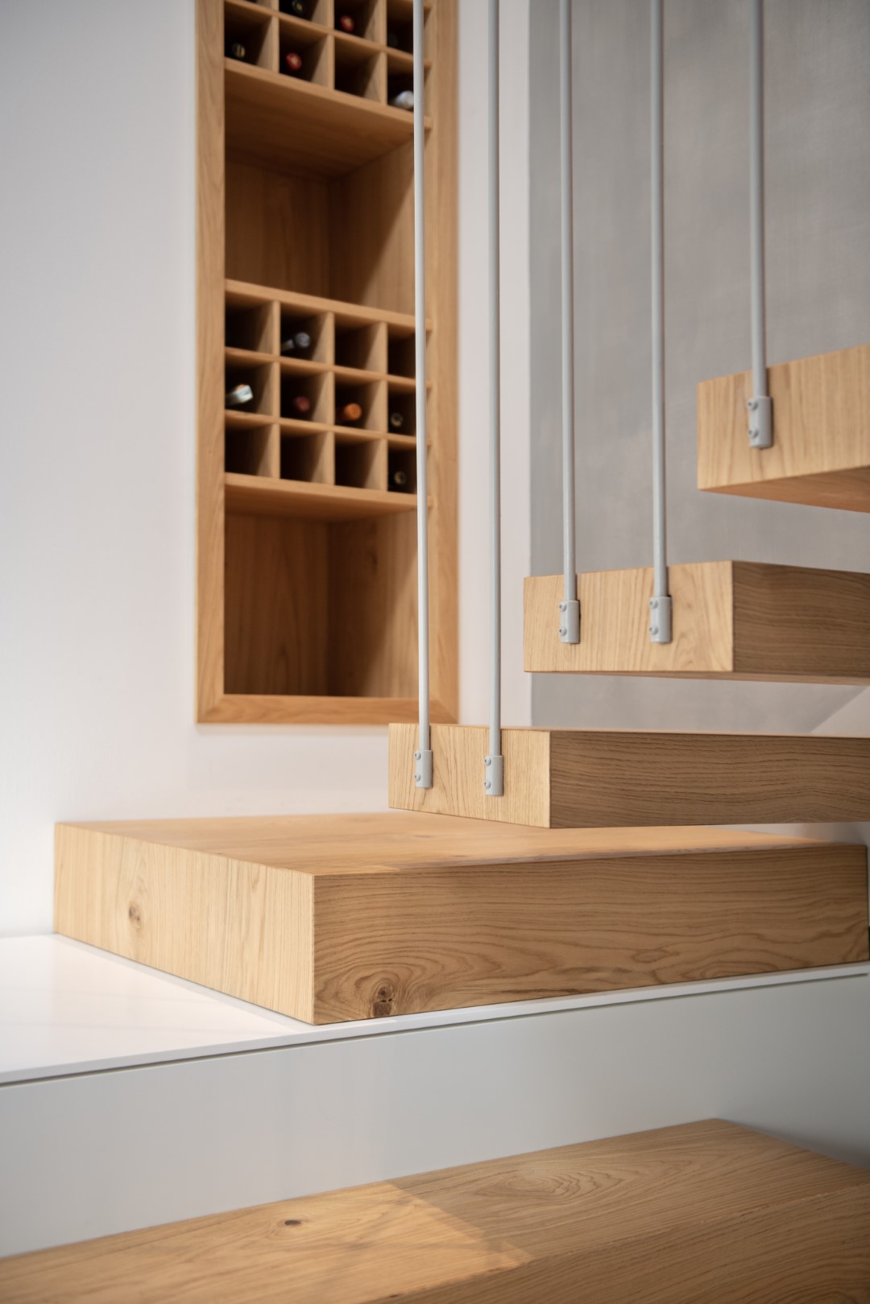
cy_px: 652
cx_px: 435
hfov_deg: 33.4
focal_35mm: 40
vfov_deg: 48.5
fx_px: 1450
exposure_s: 1/125
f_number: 3.2
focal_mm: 40
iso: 250
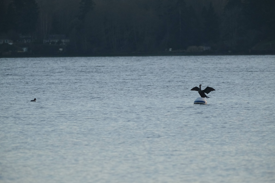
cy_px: 92
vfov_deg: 2.8
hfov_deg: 4.2
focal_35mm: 490
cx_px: 139
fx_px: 3743
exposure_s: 1/1000
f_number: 5.6
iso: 1600
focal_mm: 300
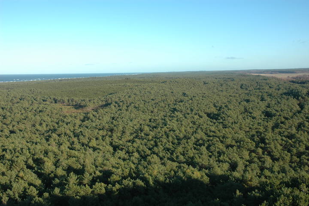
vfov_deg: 33.0
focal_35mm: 40
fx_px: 347
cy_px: 103
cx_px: 154
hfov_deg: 48.0
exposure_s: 1/250
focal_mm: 27
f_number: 8
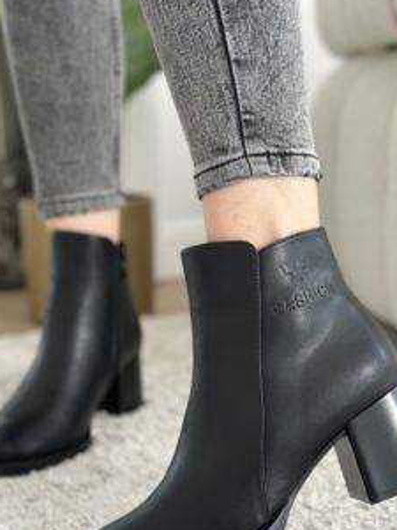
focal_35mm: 64
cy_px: 313
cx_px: 199
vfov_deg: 30.2
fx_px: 979
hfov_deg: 22.9
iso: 400
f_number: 1.78
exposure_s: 1/50
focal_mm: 6.86
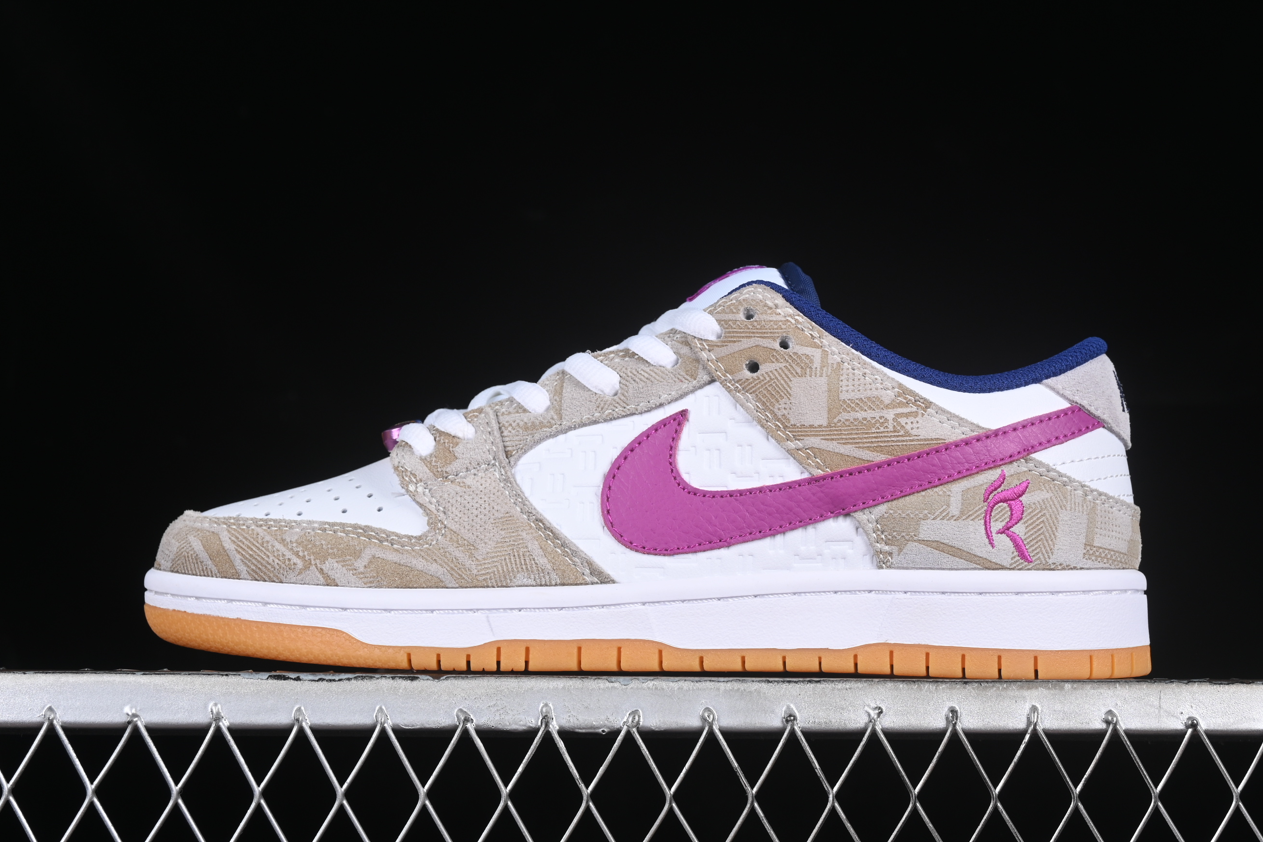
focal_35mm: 80
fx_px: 2806
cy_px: 415
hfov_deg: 25.4
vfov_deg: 17.1
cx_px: 649
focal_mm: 50
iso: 160
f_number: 8
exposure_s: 1/80
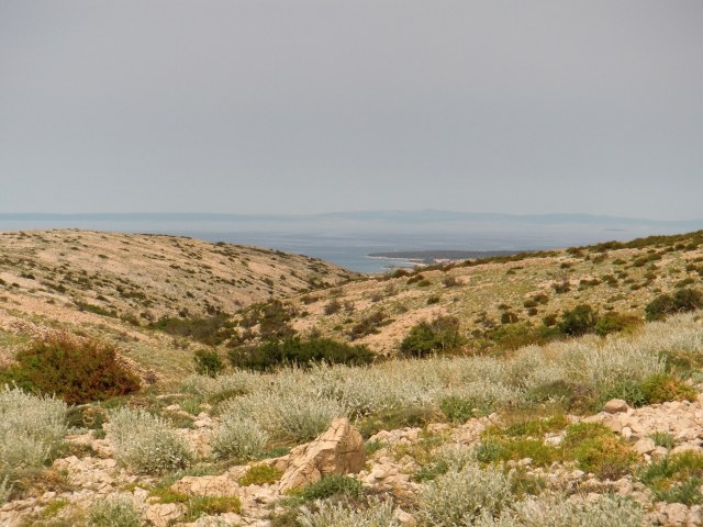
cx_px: 352
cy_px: 264
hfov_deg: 17.3
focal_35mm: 114
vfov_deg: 13.0
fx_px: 2315
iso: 100
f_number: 12.4
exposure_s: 1/250
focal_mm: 19.98
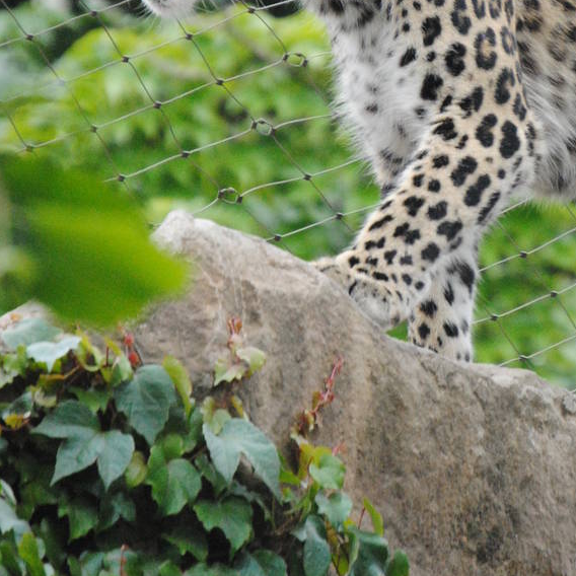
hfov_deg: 2.4
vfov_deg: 2.4
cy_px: 51
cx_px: 380
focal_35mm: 719
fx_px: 13536
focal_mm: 200
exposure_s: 1/500
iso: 1100
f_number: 5.6
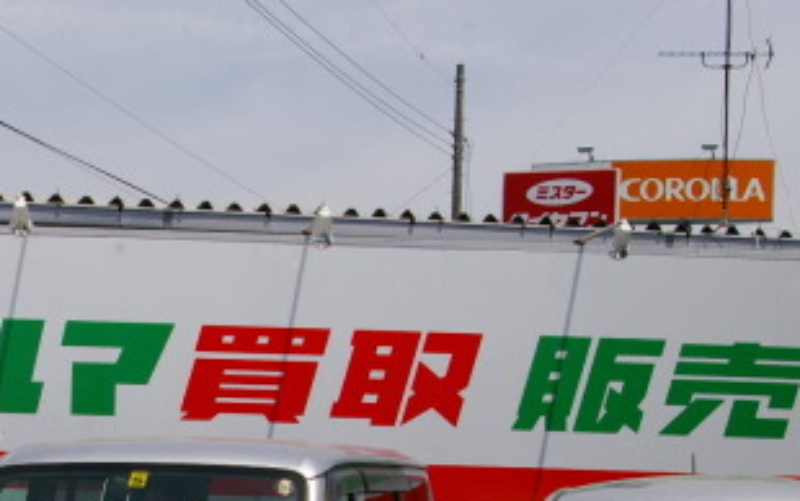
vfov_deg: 15.6
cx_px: 119
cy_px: 506
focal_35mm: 82
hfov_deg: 24.7
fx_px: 1788
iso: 200
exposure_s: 1/250
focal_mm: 26
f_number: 13
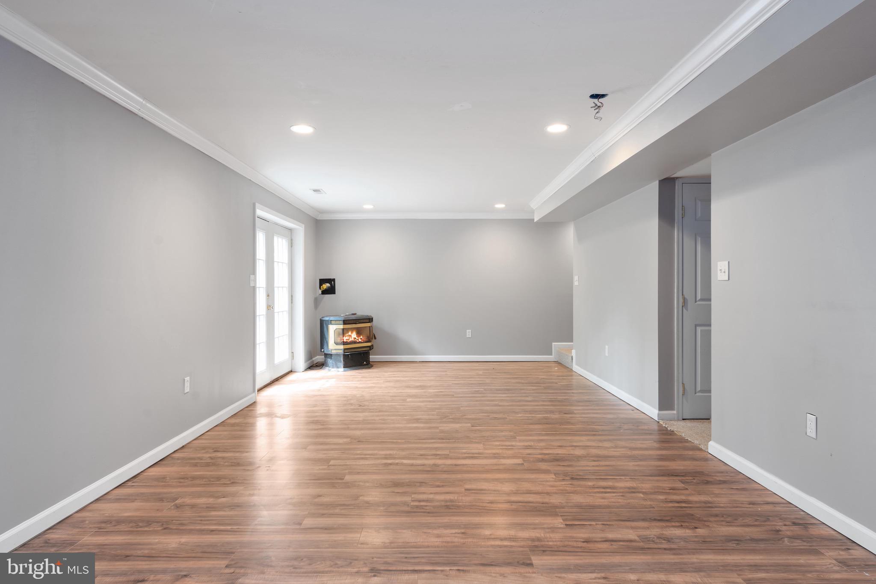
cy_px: 292
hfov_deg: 84.0
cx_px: 438
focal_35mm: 20
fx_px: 487
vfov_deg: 61.9
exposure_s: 1/2
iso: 320
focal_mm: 20
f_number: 8
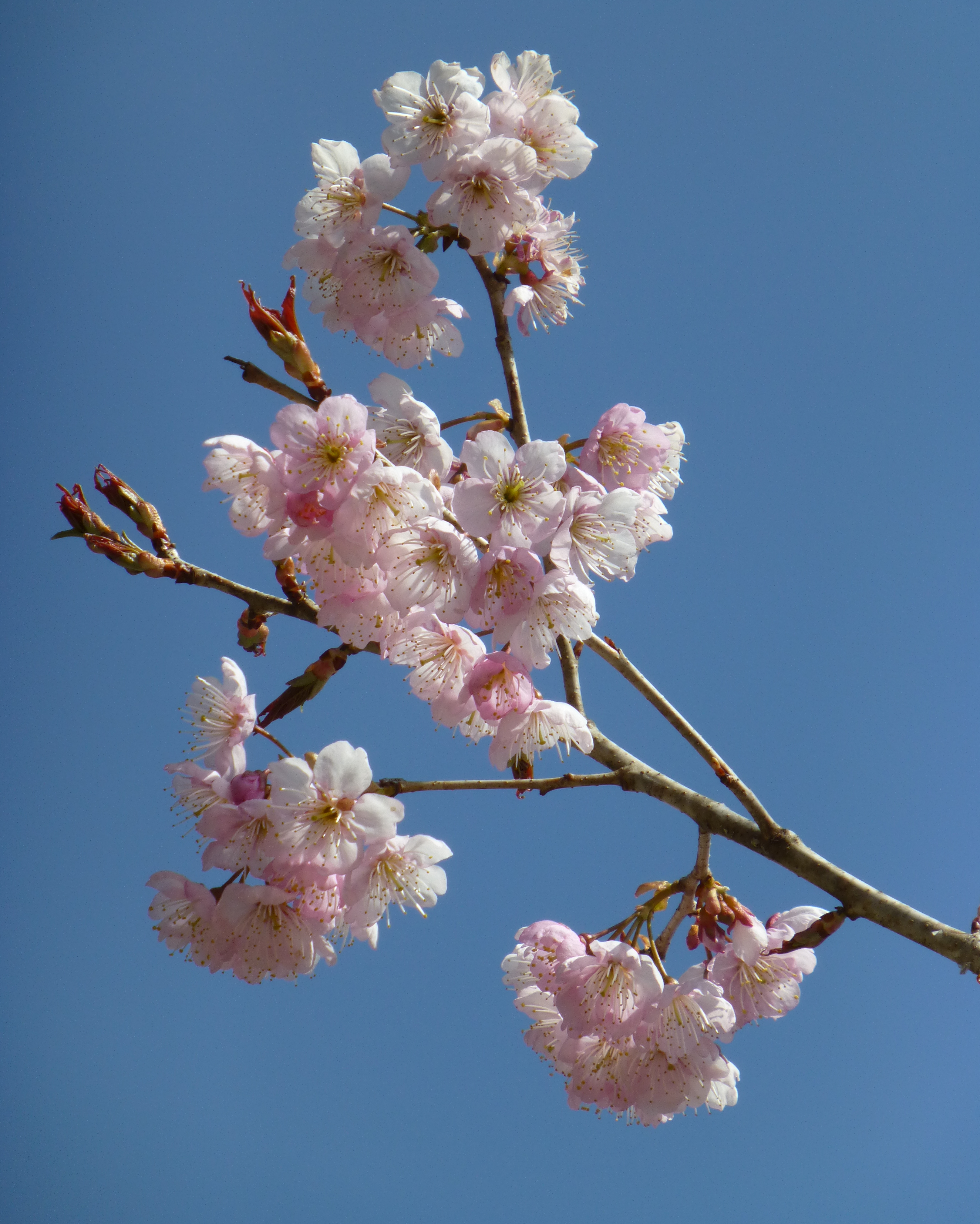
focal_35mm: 260
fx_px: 9425
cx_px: 490
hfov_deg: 6.0
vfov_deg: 7.4
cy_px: 605
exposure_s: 1/500
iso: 100
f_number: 5.7
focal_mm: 44.4
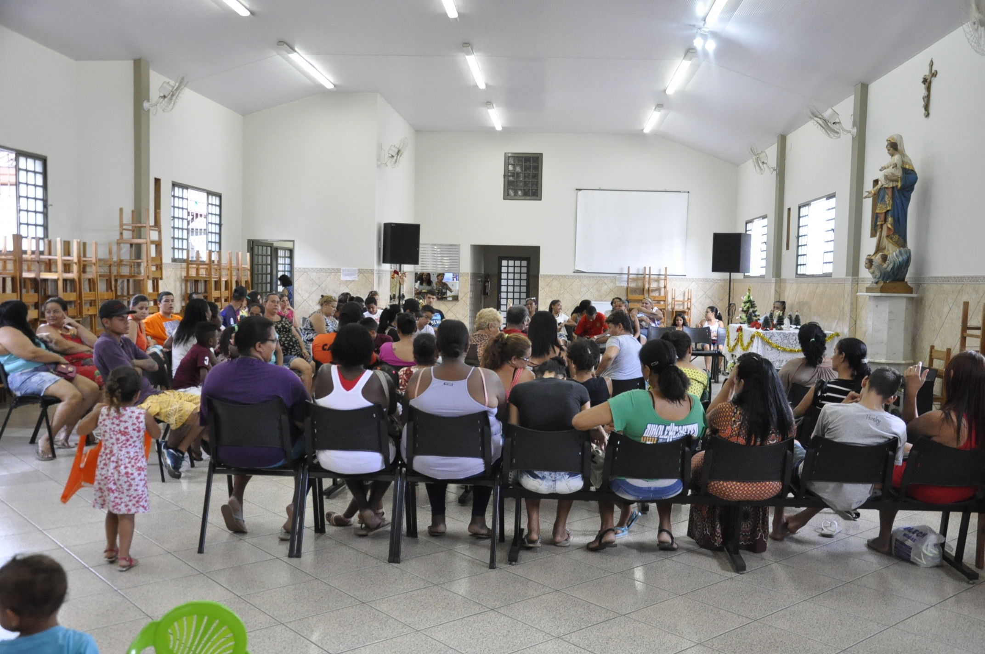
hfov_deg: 57.3
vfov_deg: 39.9
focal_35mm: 33
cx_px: 492
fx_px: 902
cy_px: 327
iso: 2500
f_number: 3.8
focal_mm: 22
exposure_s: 1/125
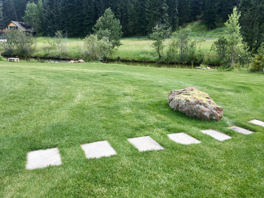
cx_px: 132
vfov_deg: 48.2
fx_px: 221
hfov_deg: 61.7
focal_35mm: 29
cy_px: 99
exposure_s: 1/382
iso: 25
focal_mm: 4.15
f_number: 2.2
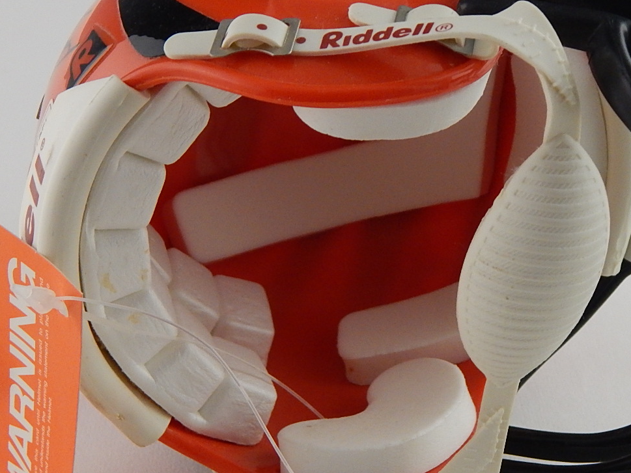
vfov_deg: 20.7
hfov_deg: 27.3
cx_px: 395
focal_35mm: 71
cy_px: 265
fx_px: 1294
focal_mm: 7.7
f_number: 3.6
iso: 400
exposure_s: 1/100
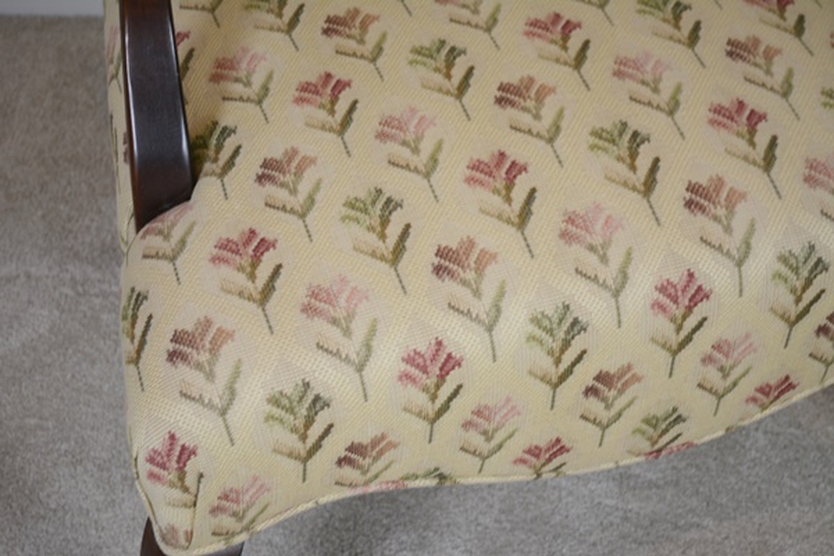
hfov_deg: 28.1
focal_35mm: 72
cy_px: 278
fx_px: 1668
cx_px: 417
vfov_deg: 18.9
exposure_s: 1/60
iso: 800
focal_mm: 48
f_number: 5.3
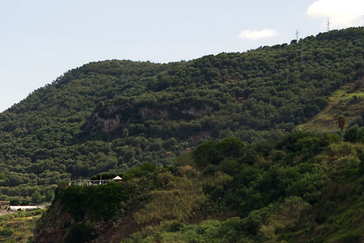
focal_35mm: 160
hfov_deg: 12.0
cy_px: 303
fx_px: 1621
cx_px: -237
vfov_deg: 8.5
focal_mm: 34.5
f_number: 8
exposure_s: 1/125
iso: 100
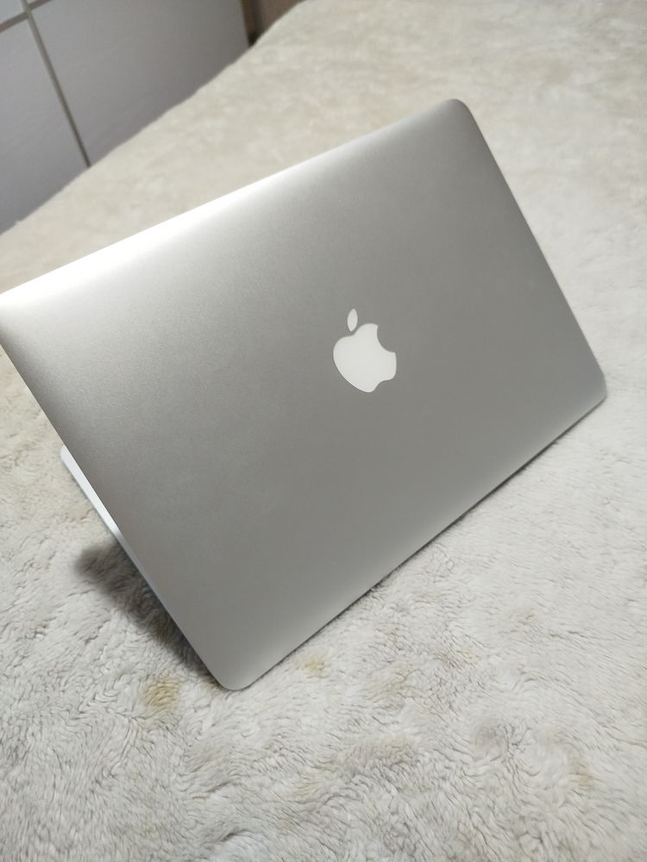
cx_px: 324
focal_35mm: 24
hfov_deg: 56.8
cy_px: 431
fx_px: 598
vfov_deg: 71.6
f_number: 1.7
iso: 400
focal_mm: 5.31
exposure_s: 1/33
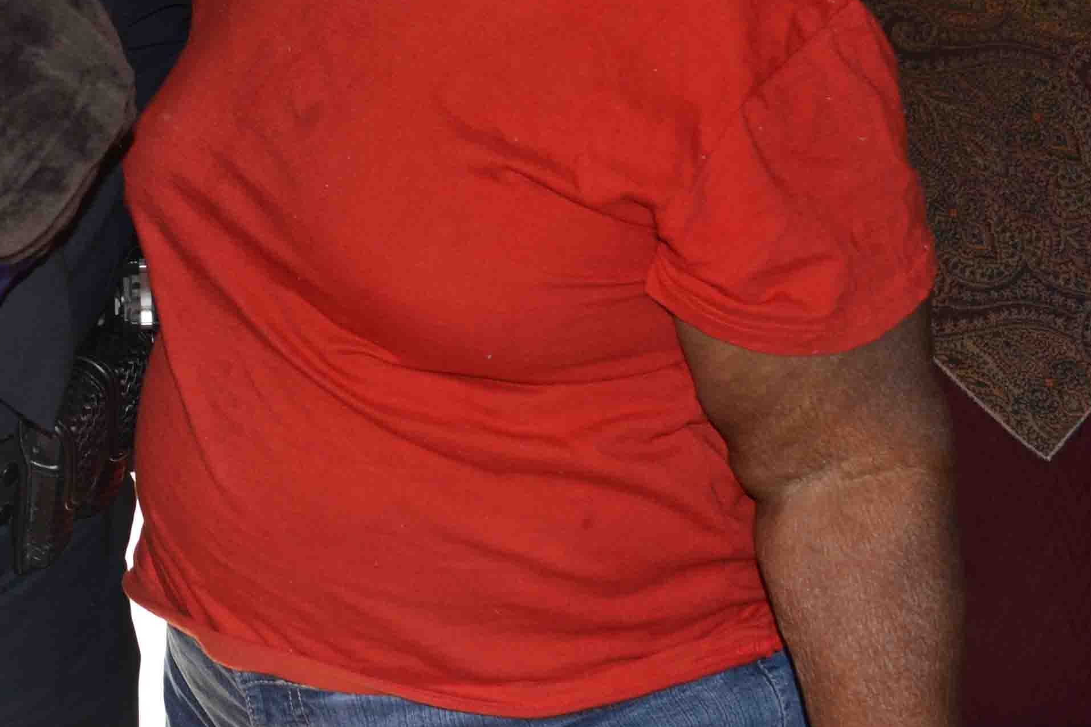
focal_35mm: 65
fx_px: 1970
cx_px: 0
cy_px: 22
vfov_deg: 20.3
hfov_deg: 29.0
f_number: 4
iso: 400
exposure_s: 1/125
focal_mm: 18
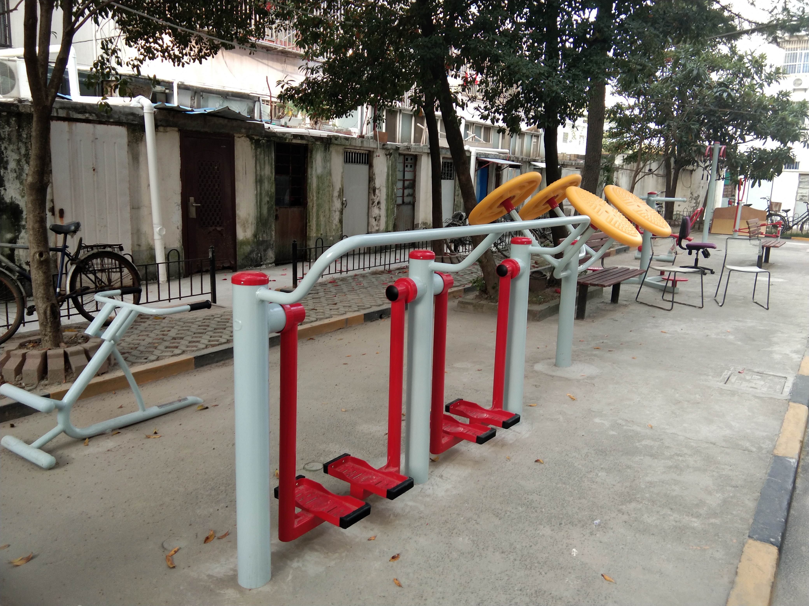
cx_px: 404
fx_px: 724
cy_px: 303
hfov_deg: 58.4
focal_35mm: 31
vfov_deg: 45.4
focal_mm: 3.69
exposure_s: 1/50
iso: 100
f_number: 2.2
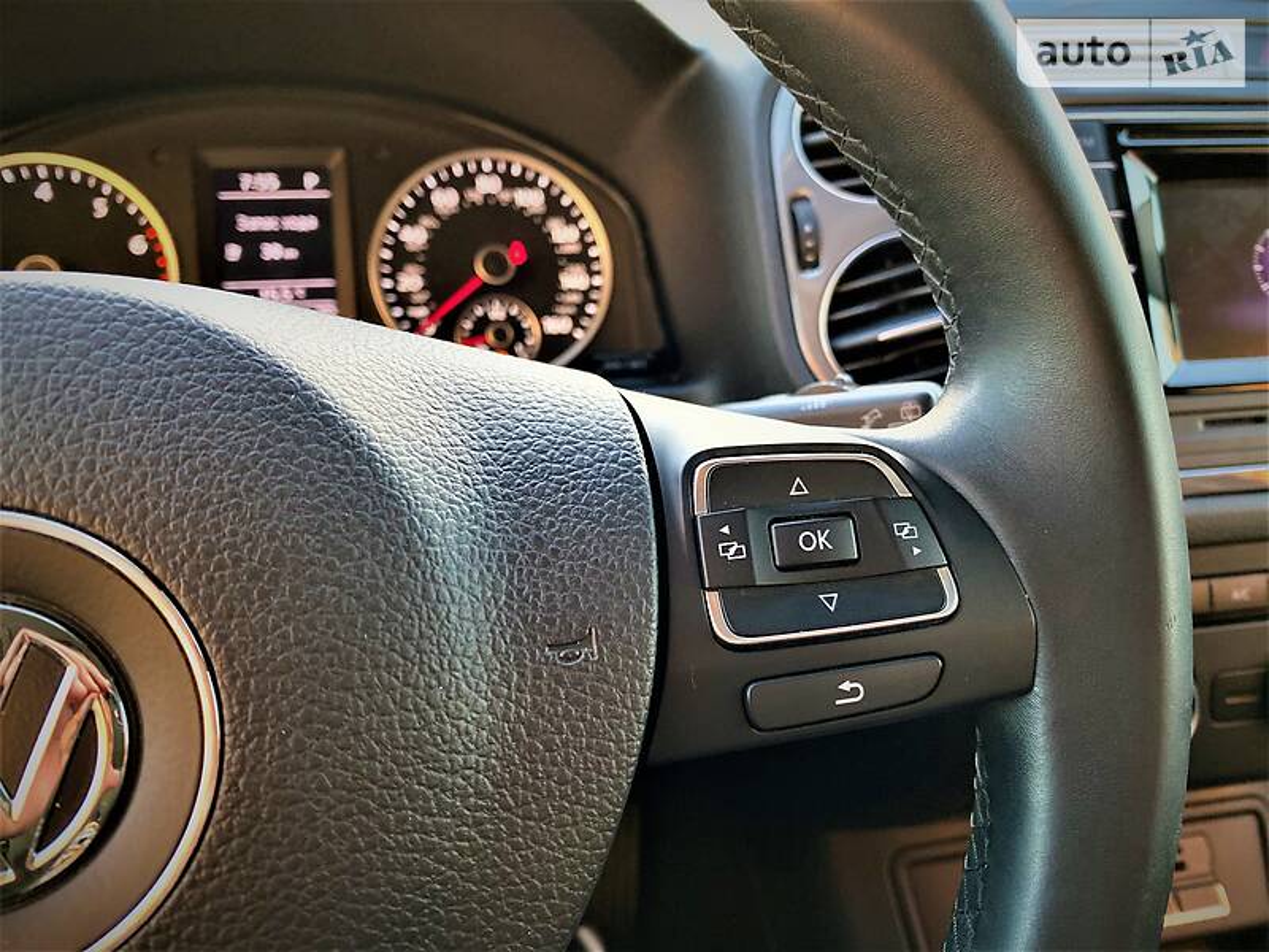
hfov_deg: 67.3
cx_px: 634
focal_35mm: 26
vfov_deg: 53.1
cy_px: 476
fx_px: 953
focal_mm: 4.2
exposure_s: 1/60
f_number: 1.8
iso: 320
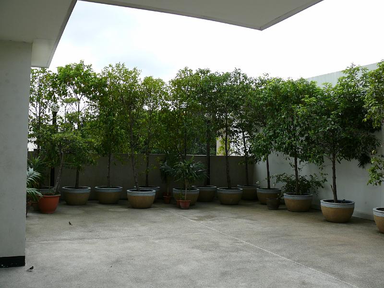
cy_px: 144
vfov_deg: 40.7
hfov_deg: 52.6
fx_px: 388
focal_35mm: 35
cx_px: 192
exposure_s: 1/320
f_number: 4
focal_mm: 7.4
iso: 100
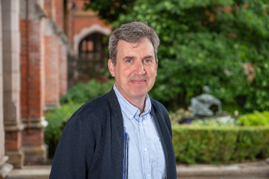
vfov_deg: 21.9
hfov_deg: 32.4
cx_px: 134
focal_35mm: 62
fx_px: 463
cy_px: 90
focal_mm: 62
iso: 250
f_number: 3.5
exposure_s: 1/125
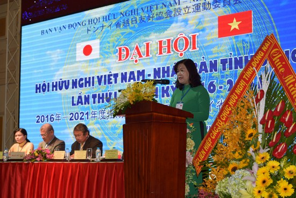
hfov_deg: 29.2
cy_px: 99
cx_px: 148
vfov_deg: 19.7
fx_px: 567
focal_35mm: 69
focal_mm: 46
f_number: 5
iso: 220
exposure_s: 1/60
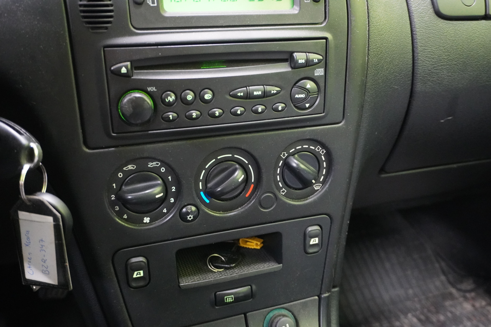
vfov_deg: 41.7
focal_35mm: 32
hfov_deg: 59.5
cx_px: 246
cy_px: 164
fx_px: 430
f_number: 4
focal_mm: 21
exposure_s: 1/25
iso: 6400
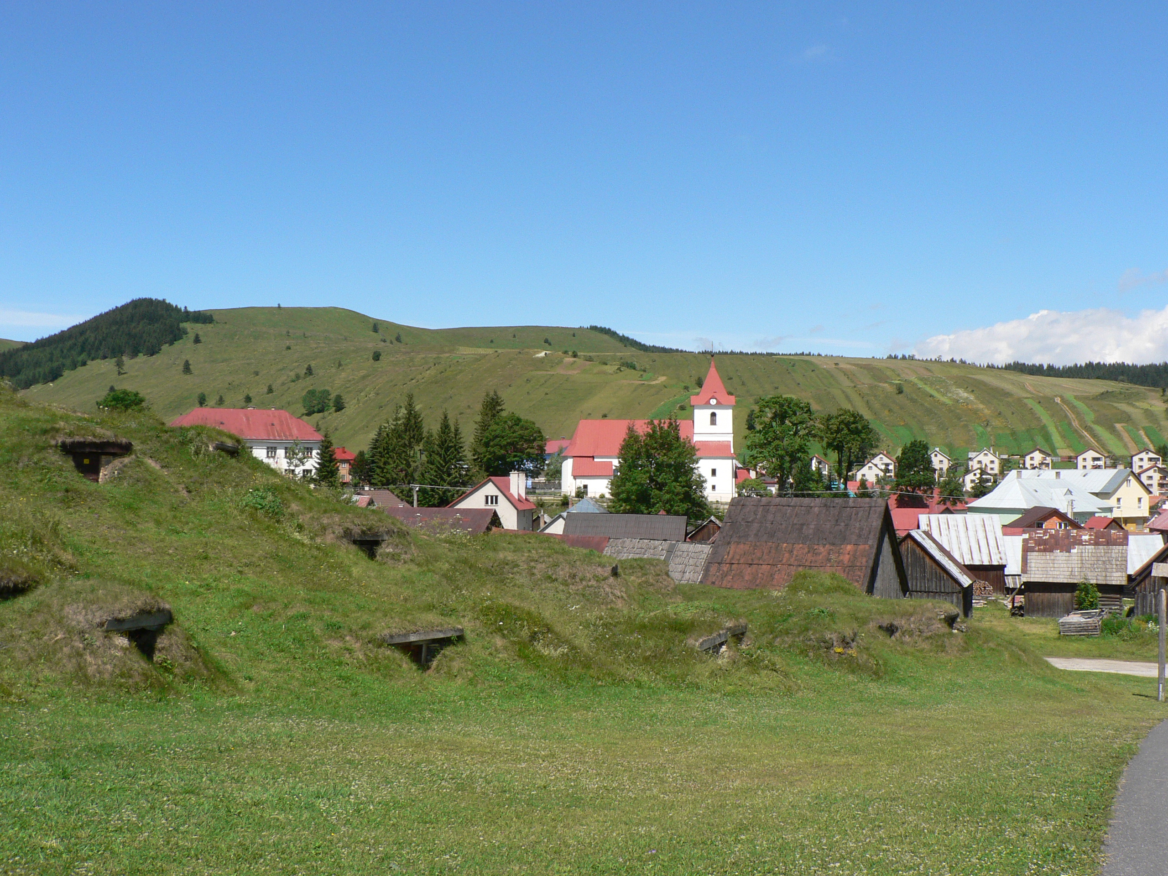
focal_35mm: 36
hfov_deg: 51.4
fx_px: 1215
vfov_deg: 39.7
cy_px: 438
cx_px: 584
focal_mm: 6
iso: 100
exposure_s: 1/500
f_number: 5.6
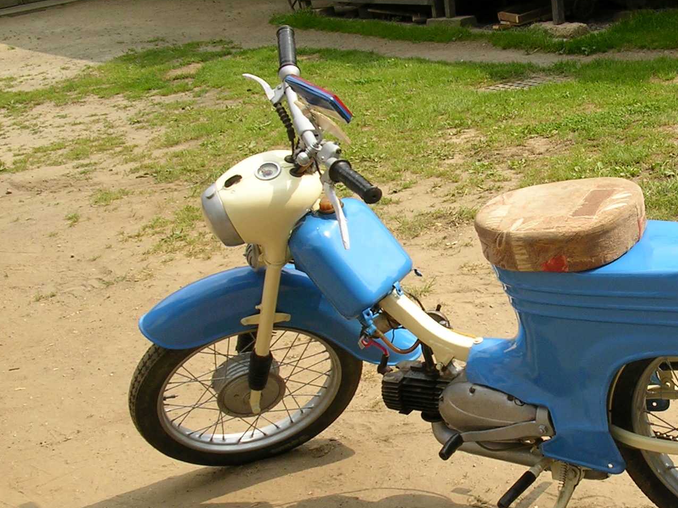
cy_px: 290
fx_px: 1195
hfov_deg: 31.0
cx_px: 523
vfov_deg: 24.0
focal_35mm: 61
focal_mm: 5.8
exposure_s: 1/211
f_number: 5.6
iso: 50
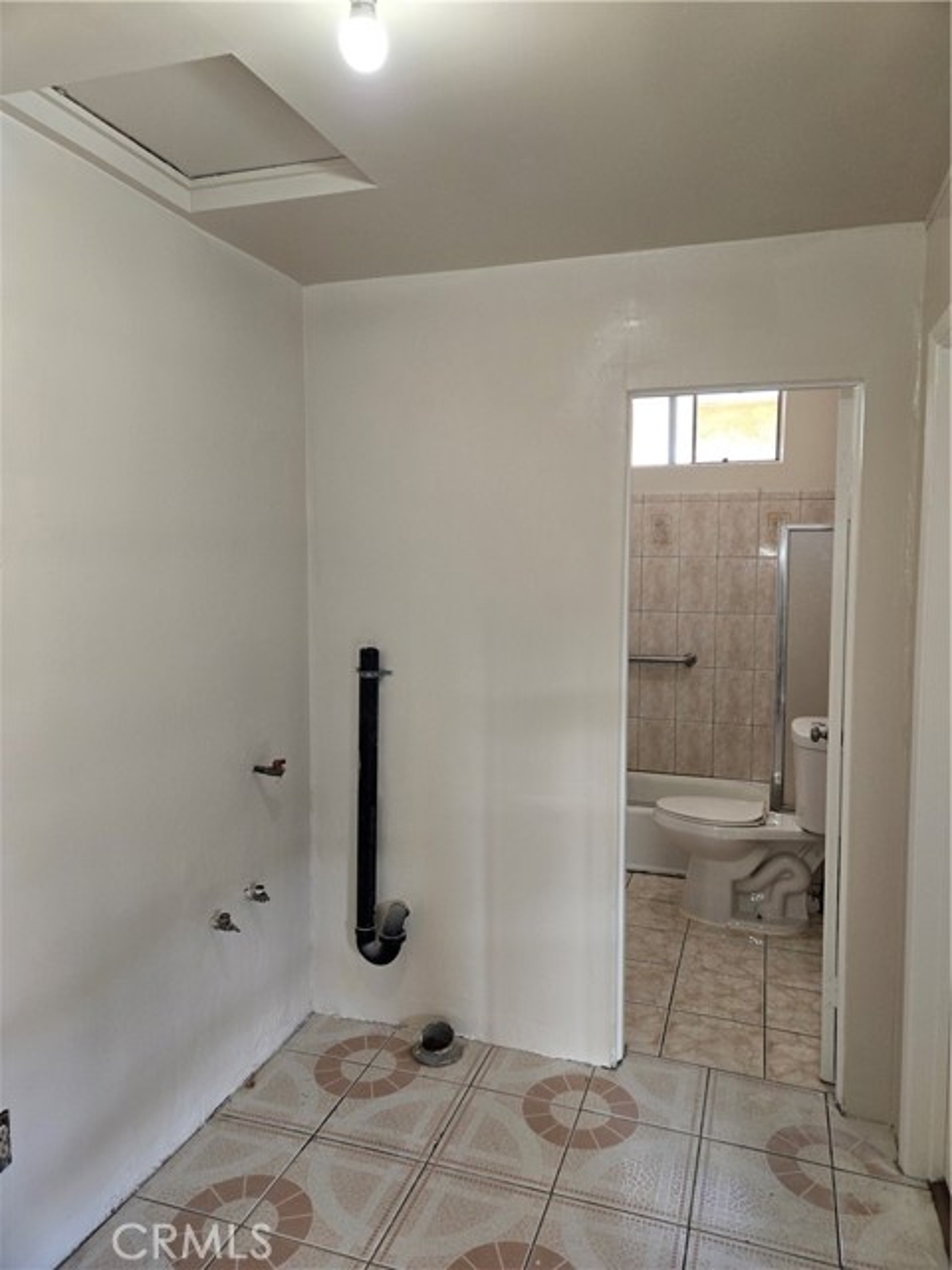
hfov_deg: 58.9
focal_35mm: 23
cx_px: 476
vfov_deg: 73.9
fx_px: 843
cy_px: 635
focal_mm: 5.4
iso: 64
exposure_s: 1/60
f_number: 1.8
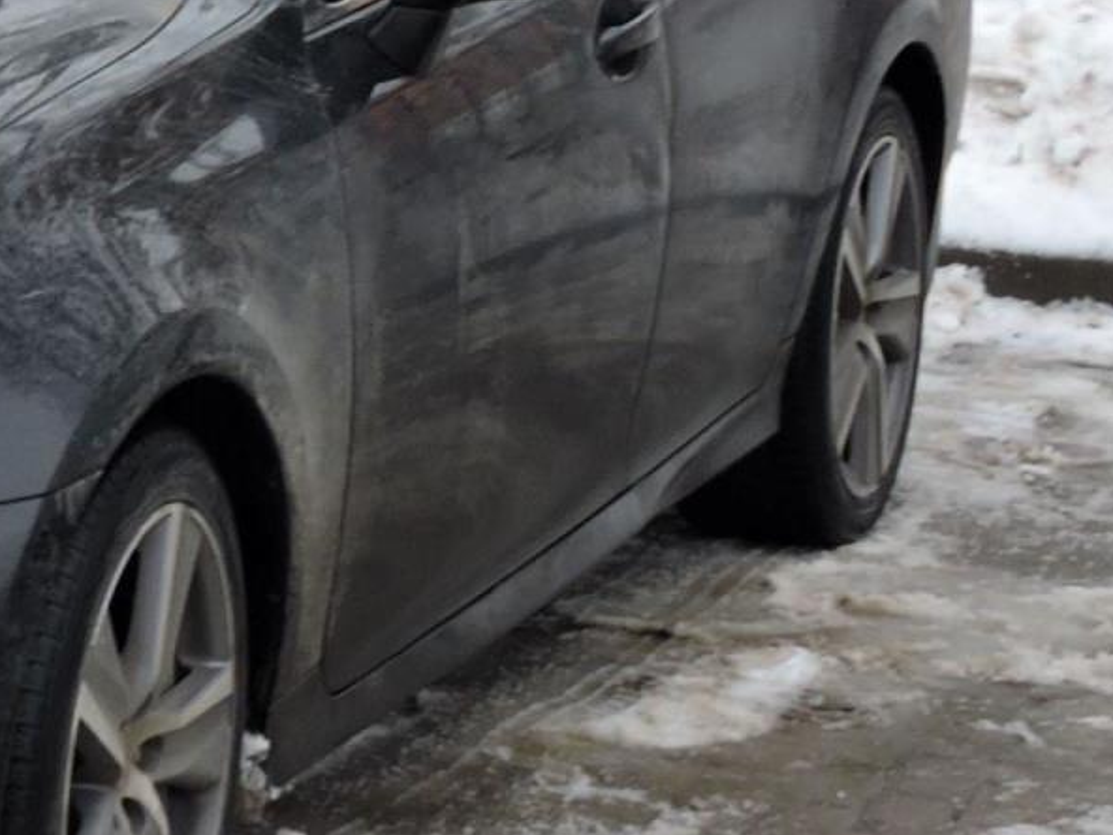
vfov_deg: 8.7
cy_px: -102
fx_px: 5434
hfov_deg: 11.2
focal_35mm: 169
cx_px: -607
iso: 100
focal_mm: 9
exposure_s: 1/40
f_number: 4
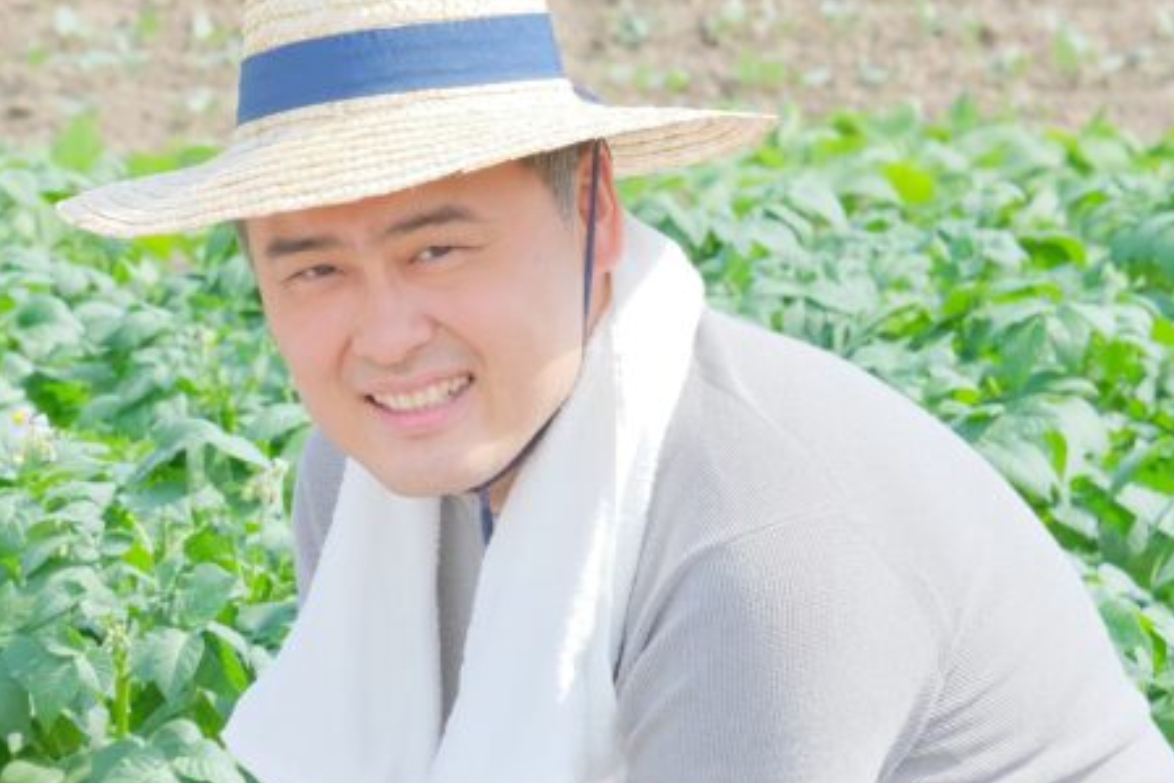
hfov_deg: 9.1
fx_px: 7339
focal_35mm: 225
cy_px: 775
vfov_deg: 6.1
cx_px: -76
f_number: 5.6
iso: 400
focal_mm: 56
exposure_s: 1/250
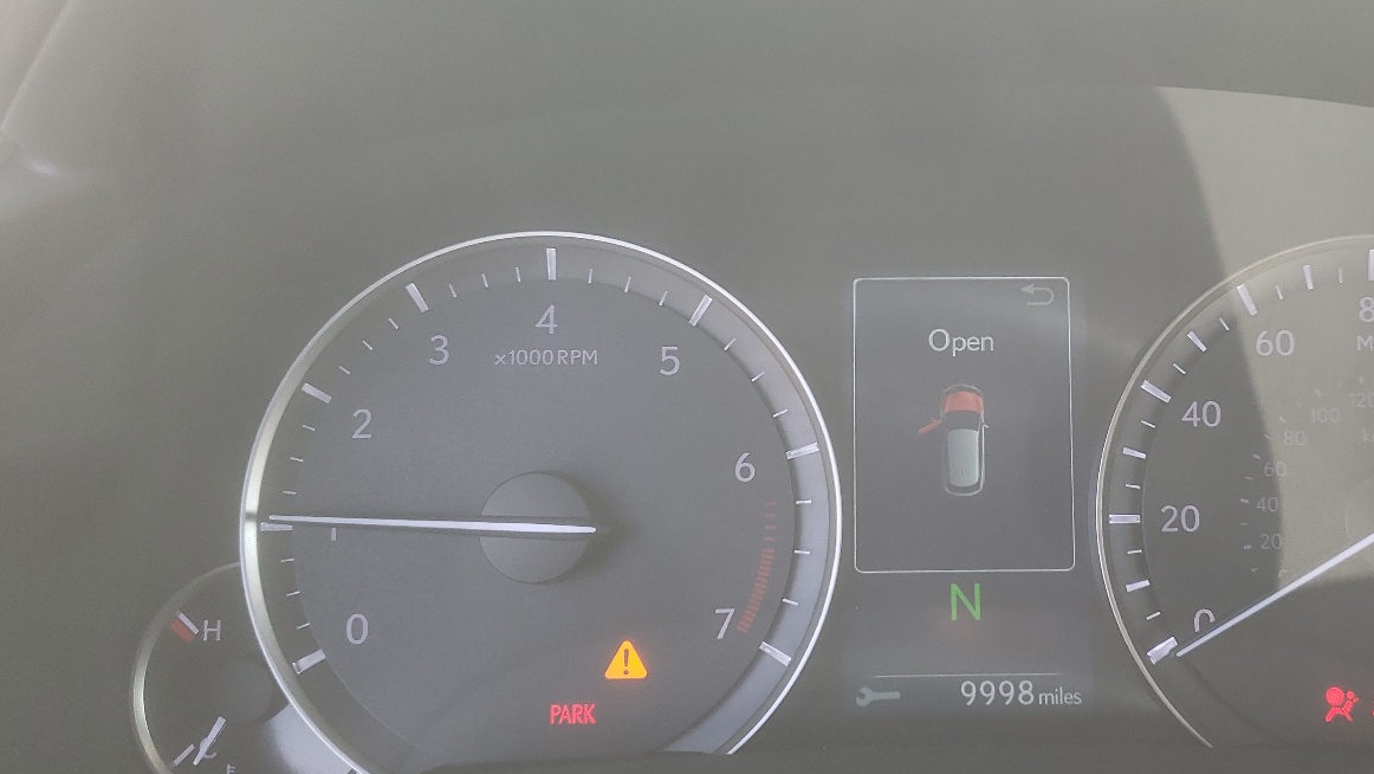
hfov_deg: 50.7
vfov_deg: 30.4
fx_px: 1421
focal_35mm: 39
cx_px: 909
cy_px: 375
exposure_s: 1/100
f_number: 1.5
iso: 61
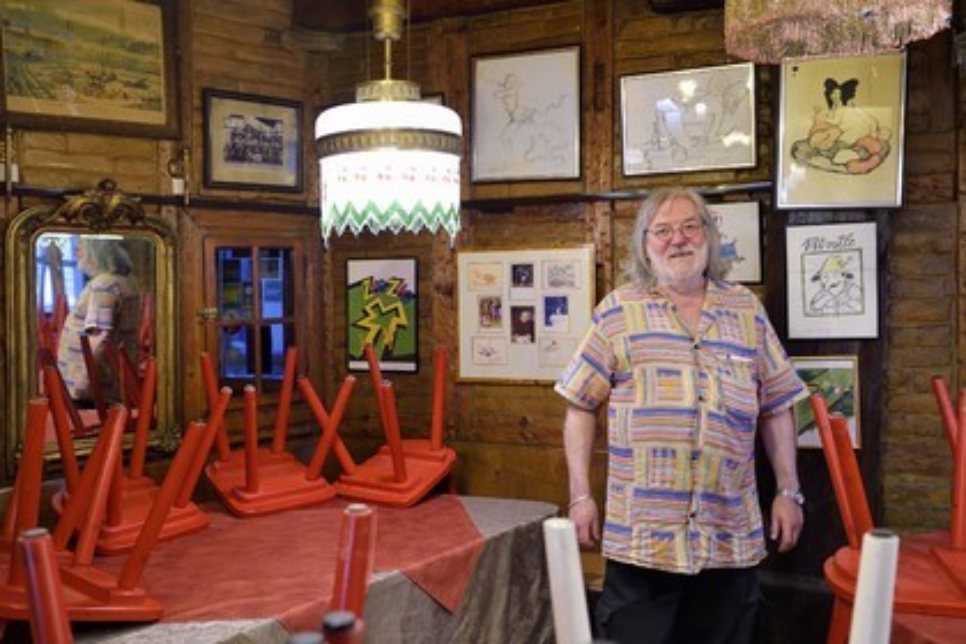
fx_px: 859
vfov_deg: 41.1
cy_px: 322
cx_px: 483
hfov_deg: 58.7
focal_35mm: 32
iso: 1600
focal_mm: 32
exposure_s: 1/20
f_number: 4
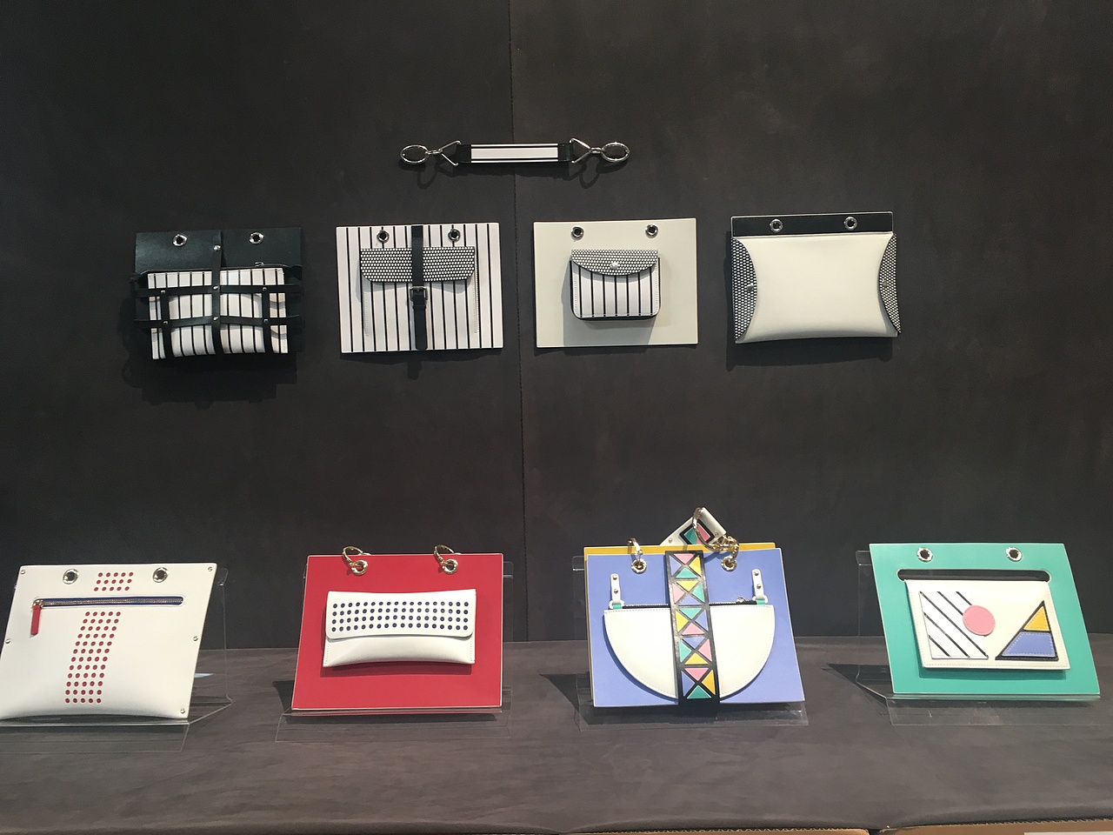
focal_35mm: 29
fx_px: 932
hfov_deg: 61.7
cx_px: 556
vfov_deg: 48.2
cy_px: 418
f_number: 2.2
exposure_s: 1/33
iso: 50
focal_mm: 4.15
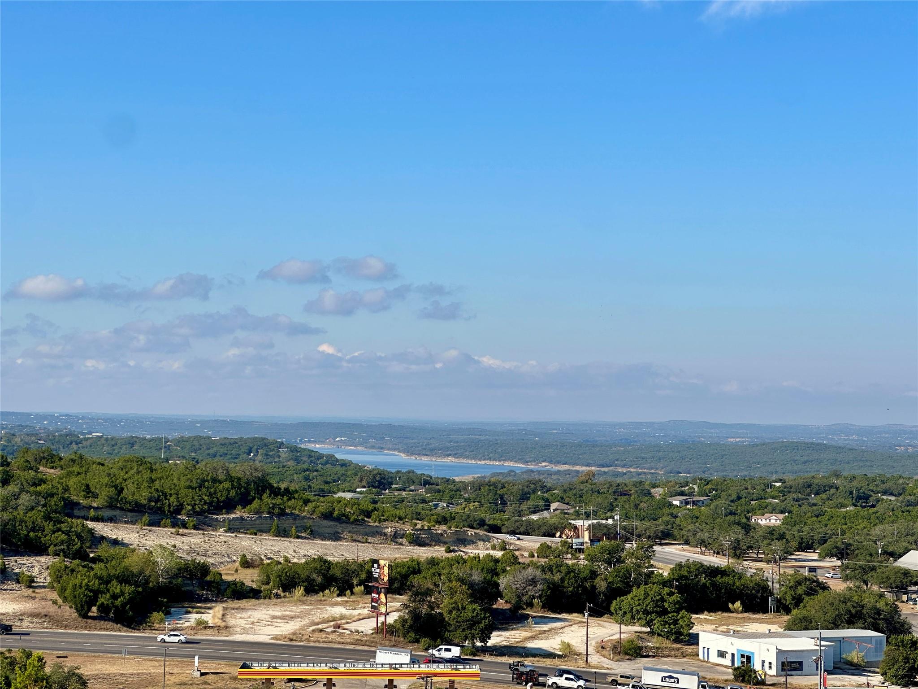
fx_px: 2042
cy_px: 344
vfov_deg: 19.1
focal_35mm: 77
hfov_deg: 25.3
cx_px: 459
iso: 32
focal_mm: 9
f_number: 2.8
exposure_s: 1/927
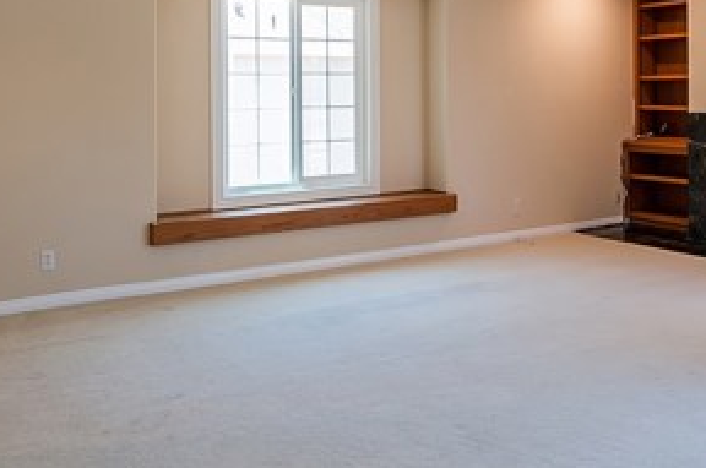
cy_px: 72
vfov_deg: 32.1
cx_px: 478
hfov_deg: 47.6
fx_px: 783
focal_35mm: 40
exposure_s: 1/15
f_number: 9
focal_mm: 12
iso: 200
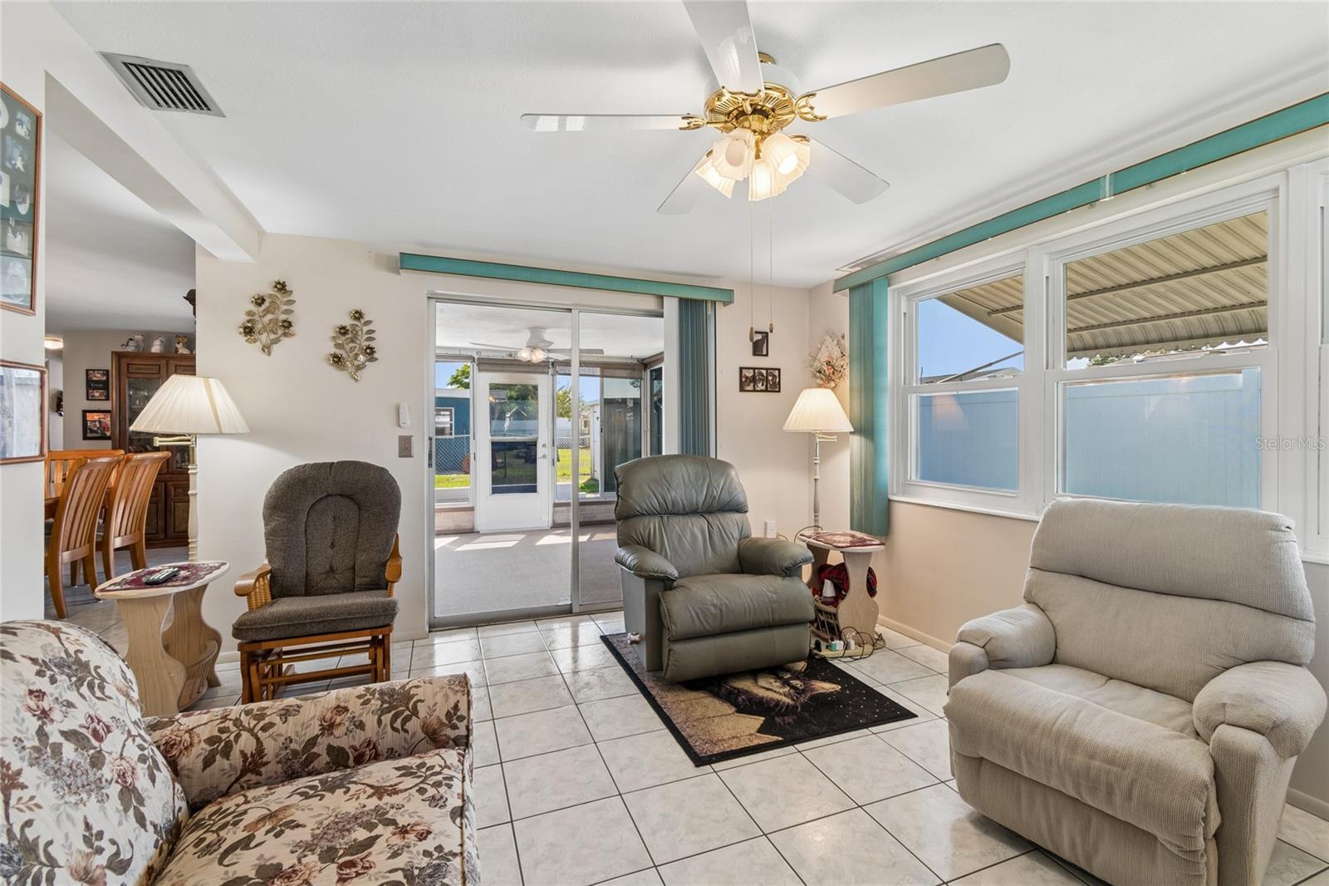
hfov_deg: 100.4
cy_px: 443
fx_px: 554
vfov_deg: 77.3
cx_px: 664
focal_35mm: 15
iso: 100
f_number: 7.1
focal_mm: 10
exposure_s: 1/8
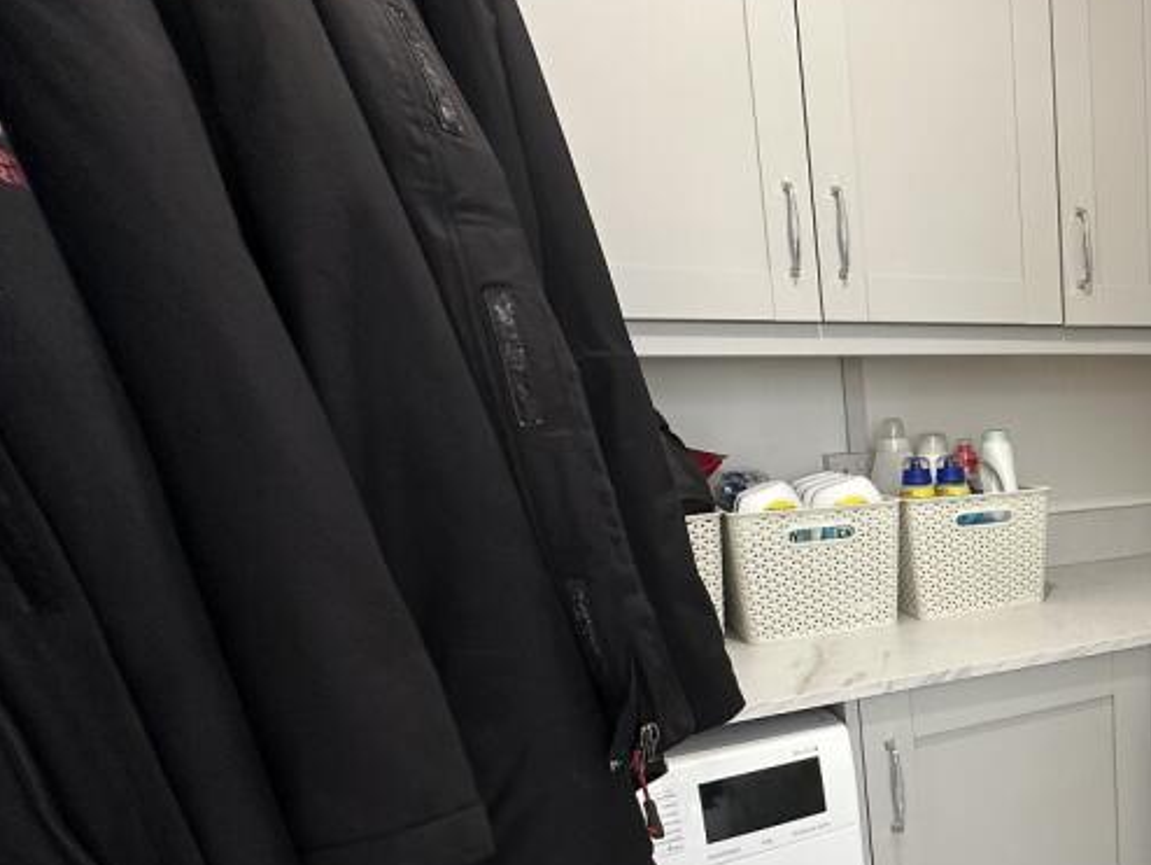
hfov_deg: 51.9
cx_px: 1095
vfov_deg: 47.2
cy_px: 602
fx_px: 965
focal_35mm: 29
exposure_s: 1/50
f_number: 2.2
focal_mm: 2.22
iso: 200
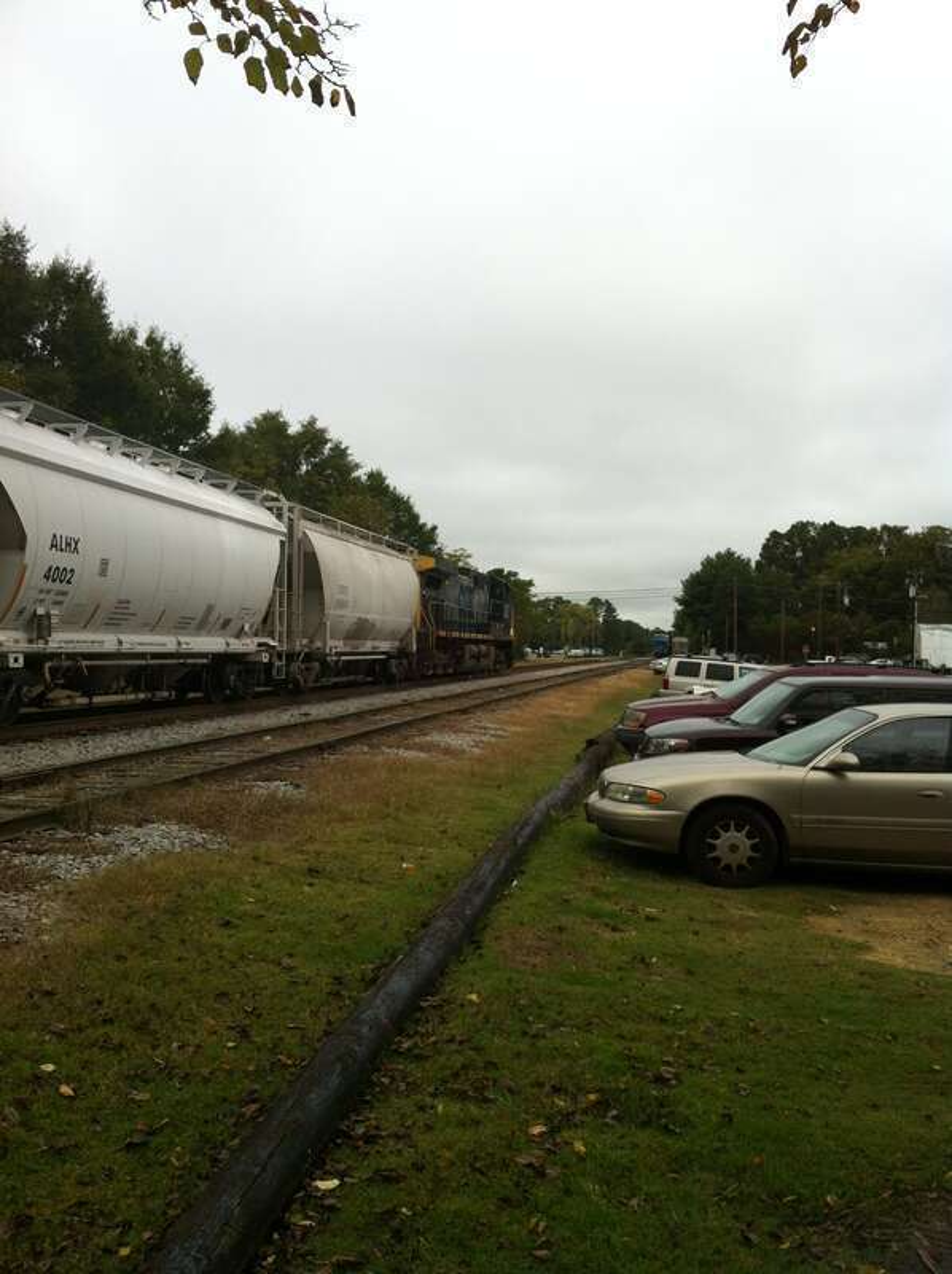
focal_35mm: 35
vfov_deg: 52.7
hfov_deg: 40.6
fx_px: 1286
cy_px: 637
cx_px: 476
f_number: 2.8
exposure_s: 1/569
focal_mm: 3.85
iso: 80
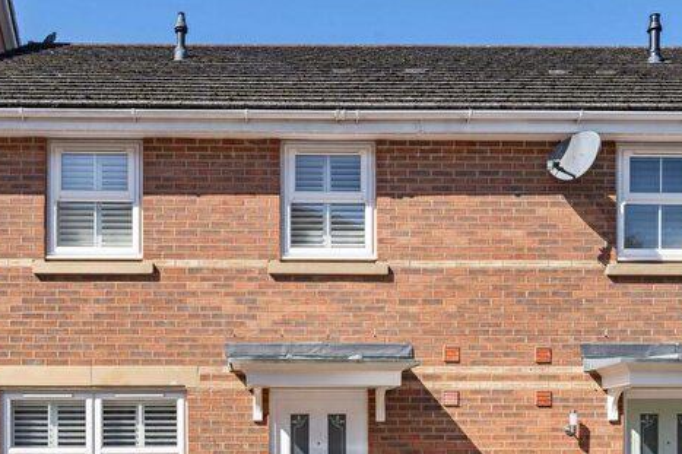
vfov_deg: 29.5
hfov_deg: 43.4
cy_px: 329
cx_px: 280
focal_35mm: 45
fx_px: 852
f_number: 9
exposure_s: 1/400
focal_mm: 30
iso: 400
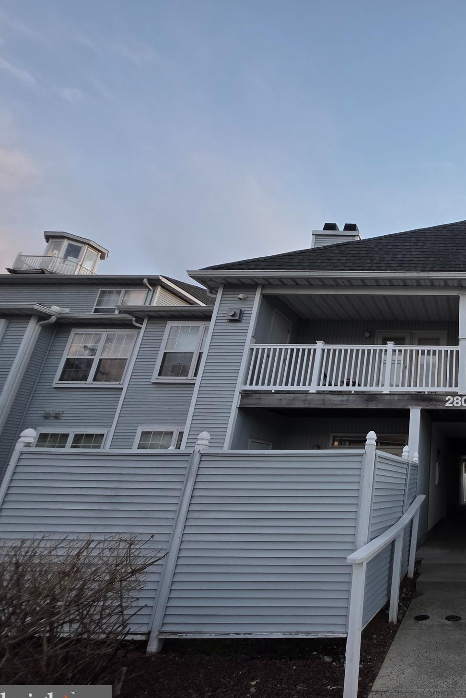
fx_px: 369
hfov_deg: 50.0
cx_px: 483
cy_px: 356
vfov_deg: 86.9
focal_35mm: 19
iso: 160
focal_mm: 2.2
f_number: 1.9
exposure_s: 1/359
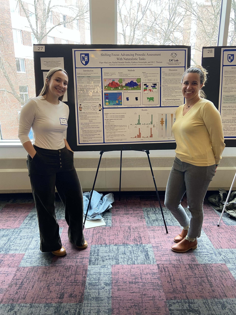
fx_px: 236
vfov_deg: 67.3
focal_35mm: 26
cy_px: 158
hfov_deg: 53.1
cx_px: 118
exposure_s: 1/60
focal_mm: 4.25
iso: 125
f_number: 1.8
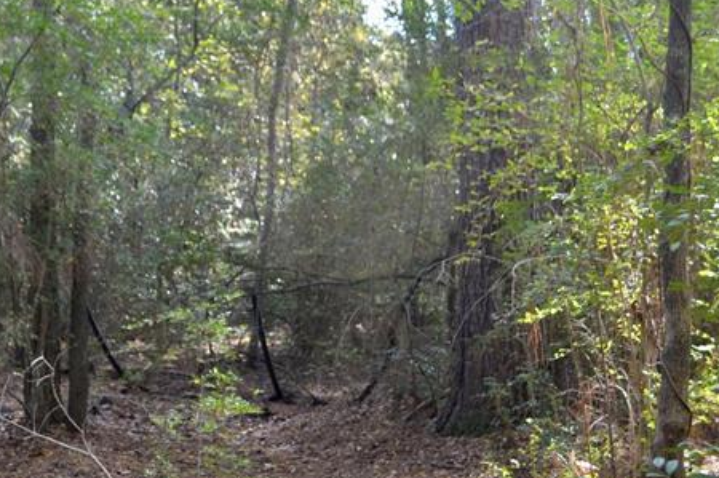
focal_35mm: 82
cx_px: 195
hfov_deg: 24.6
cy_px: 280
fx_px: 1636
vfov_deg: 16.6
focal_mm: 24
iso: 400
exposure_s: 1/100
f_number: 5
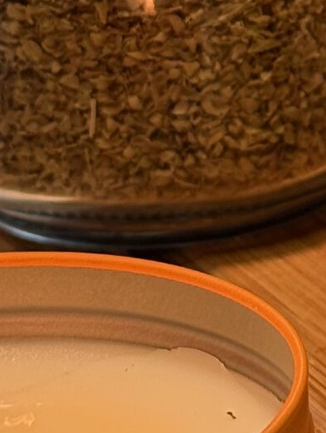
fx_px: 2922
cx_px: 542
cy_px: -159
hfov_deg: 6.3
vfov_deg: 8.4
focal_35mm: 233
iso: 100
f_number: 1.78
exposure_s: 1/60
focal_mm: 6.76
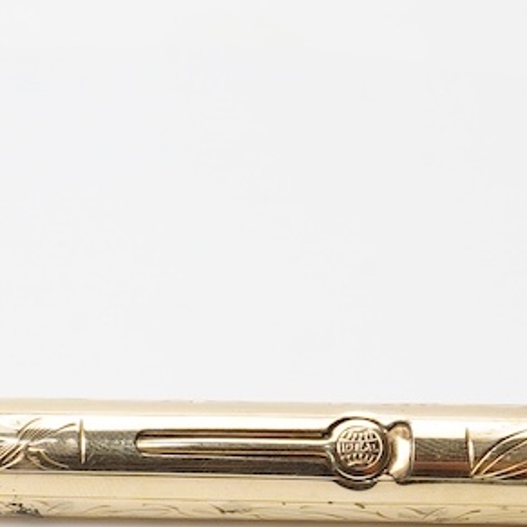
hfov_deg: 11.7
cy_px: 509
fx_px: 2549
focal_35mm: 148
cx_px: 62
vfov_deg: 11.7
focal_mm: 30
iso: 640
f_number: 22
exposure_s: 1/100
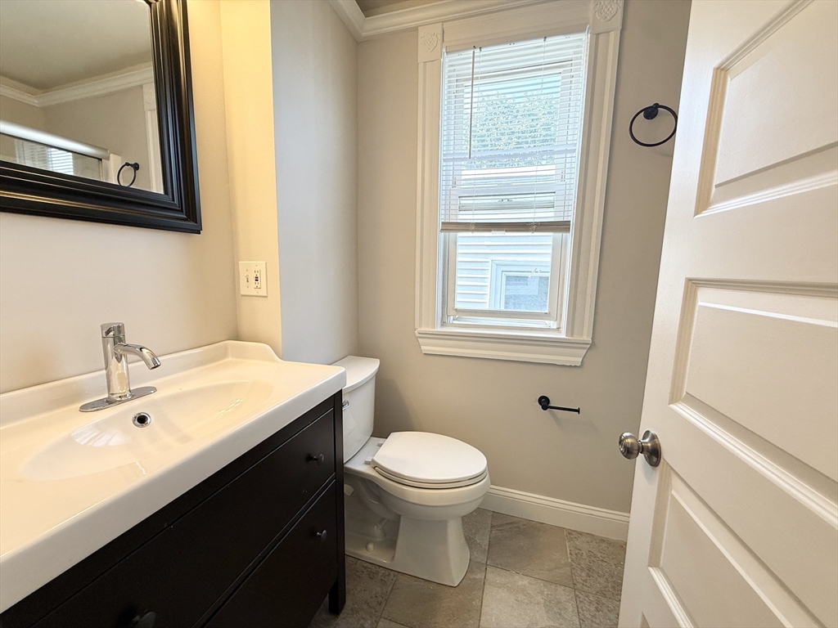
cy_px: 314
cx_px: 419
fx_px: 339
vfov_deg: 85.7
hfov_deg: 102.1
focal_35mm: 14
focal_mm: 2.22
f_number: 2.2
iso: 80
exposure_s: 1/120
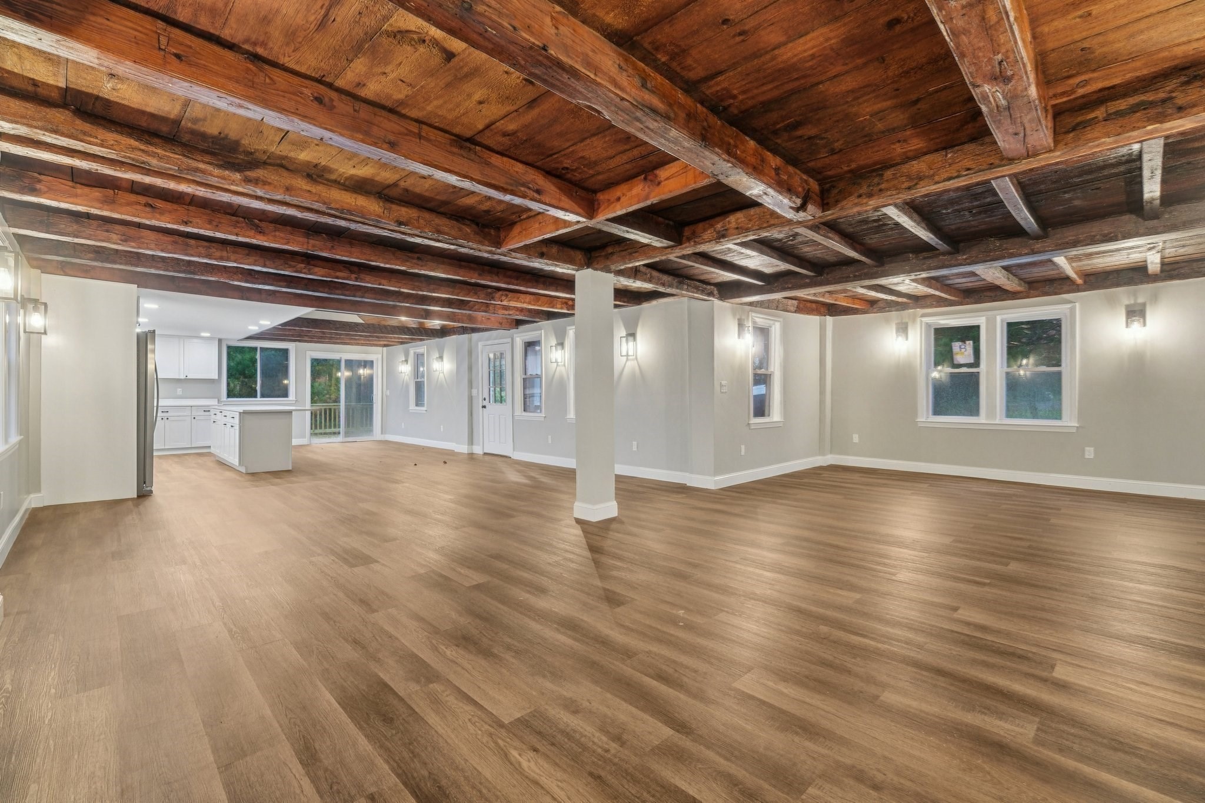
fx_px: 502
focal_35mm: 15
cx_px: 602
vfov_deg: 77.3
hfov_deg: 100.4
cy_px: 402
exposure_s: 1/4
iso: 400
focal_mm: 10
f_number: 5.6
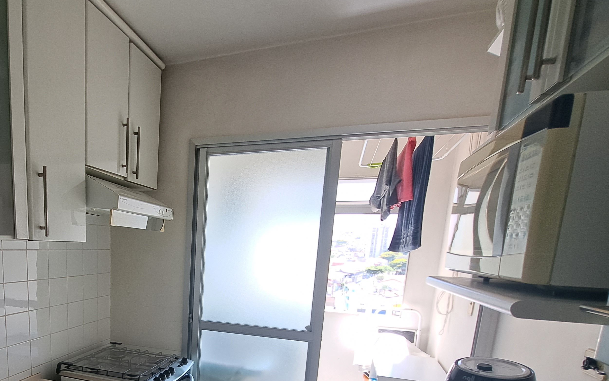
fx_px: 365
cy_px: 316
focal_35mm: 22
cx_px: 187
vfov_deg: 50.9
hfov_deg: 76.2
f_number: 2.2
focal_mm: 1.74
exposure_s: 1/60
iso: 50
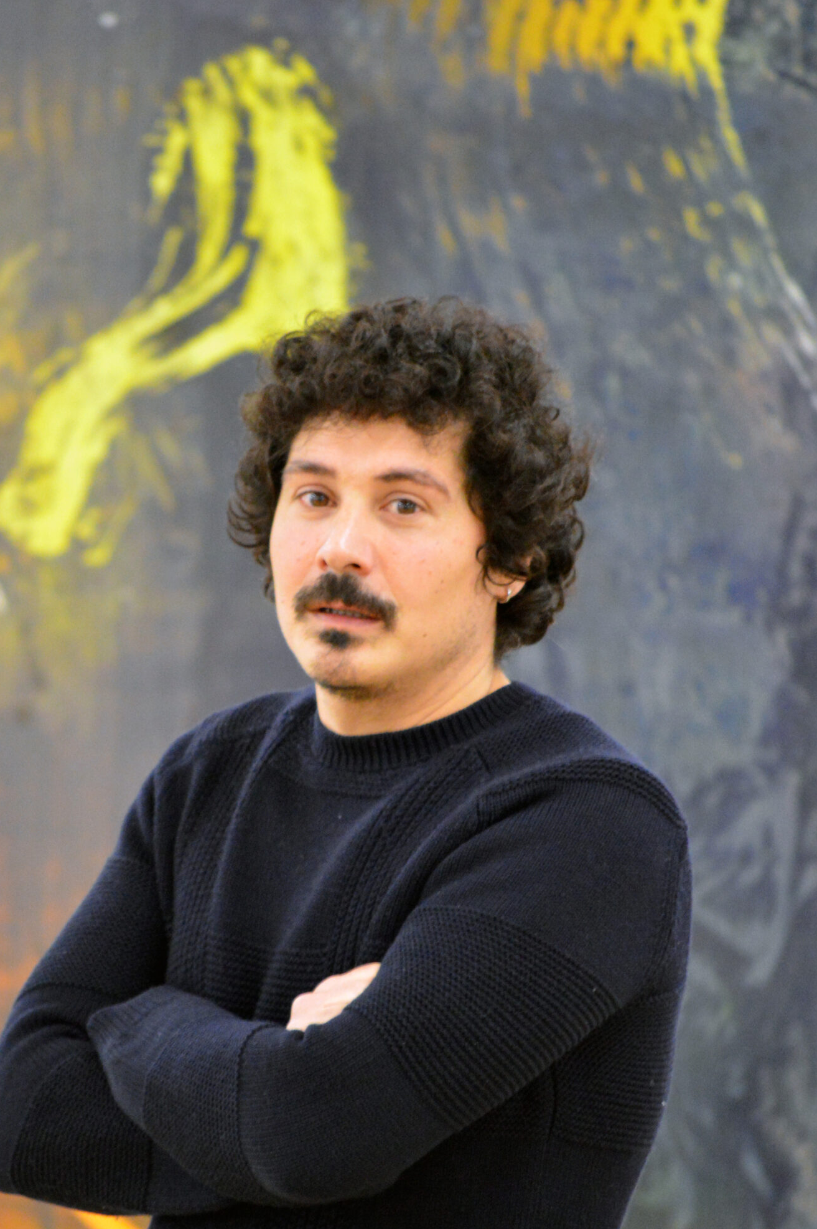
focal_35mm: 389
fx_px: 13262
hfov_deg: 3.5
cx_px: 327
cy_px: 766
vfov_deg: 5.3
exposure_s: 1/80
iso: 3200
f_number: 5.6
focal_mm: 200
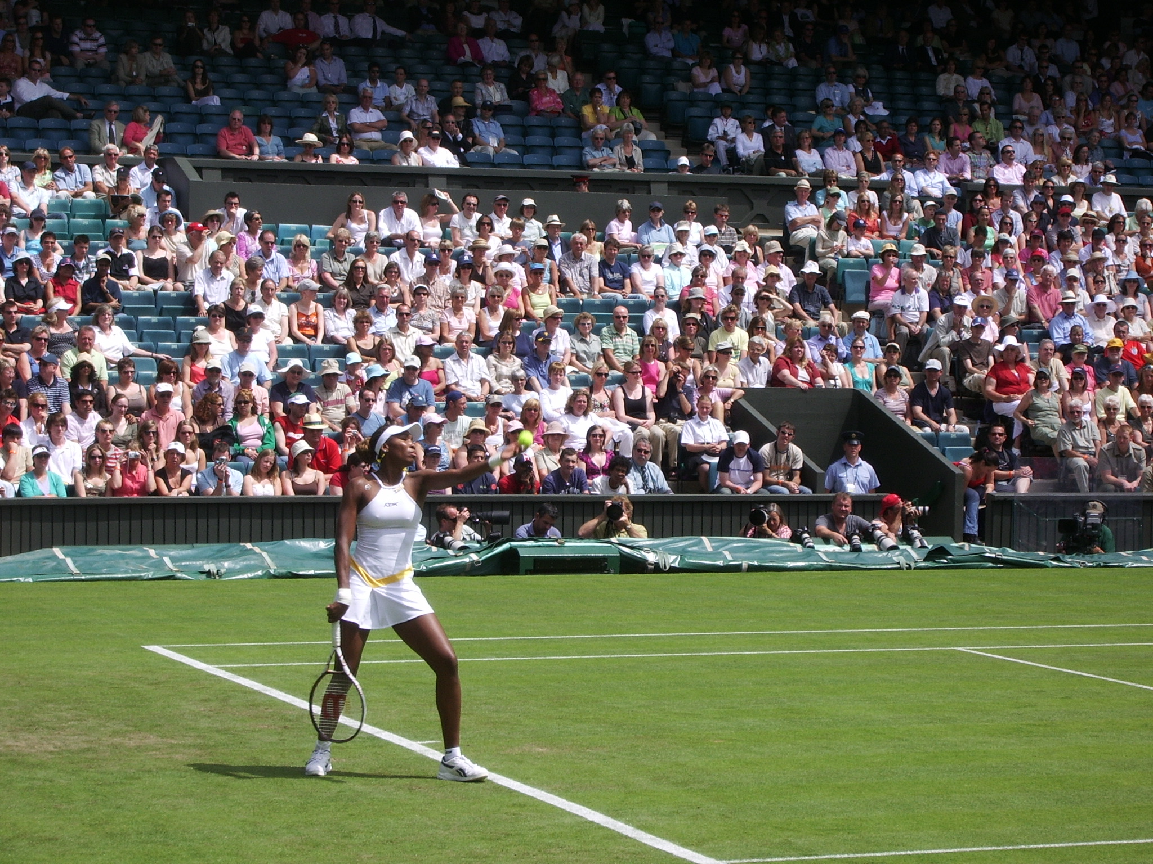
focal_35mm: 107
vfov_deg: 13.8
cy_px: 432
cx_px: 576
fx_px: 3564
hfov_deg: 18.4
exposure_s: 1/200
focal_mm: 17.4
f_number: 7.7
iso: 50
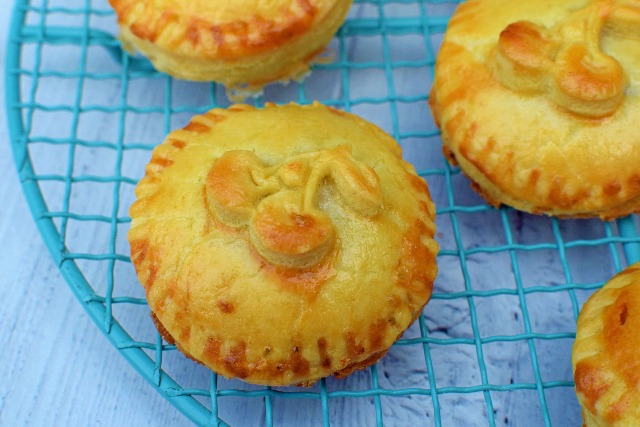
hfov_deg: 37.9
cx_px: 320
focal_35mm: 52
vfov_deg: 25.8
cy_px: 214
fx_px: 933
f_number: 7.1
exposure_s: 1/200
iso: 400
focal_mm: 35
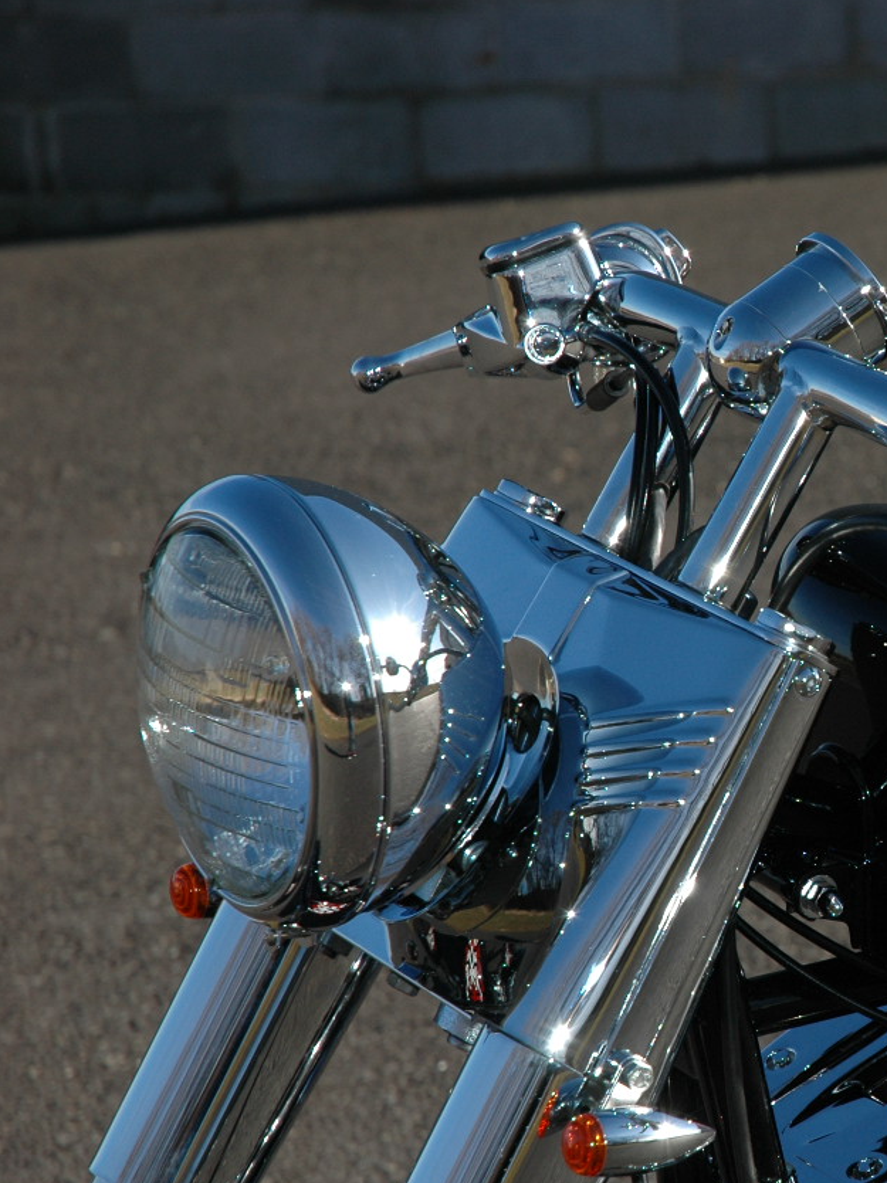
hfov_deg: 8.1
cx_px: 996
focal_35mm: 182
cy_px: 695
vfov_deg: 10.9
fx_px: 6221
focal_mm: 70
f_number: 6.3
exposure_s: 1/500
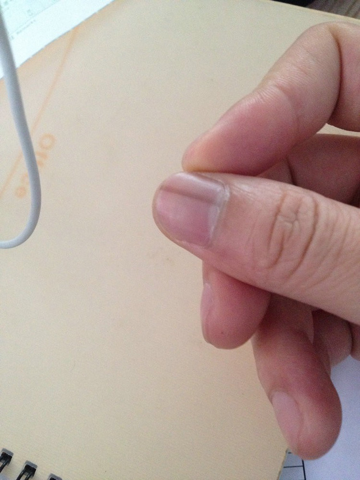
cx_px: 180
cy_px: 240
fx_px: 485
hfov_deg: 40.7
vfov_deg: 52.6
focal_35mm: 35
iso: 400
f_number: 2.4
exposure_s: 1/17
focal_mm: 4.28
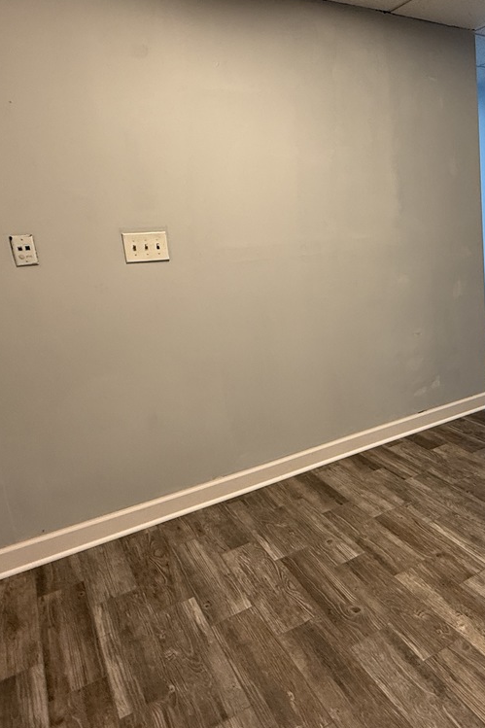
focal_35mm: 28
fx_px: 566
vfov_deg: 65.4
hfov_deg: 42.2
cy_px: 330
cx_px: 445
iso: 200
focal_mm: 2.22
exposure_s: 1/100
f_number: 2.2
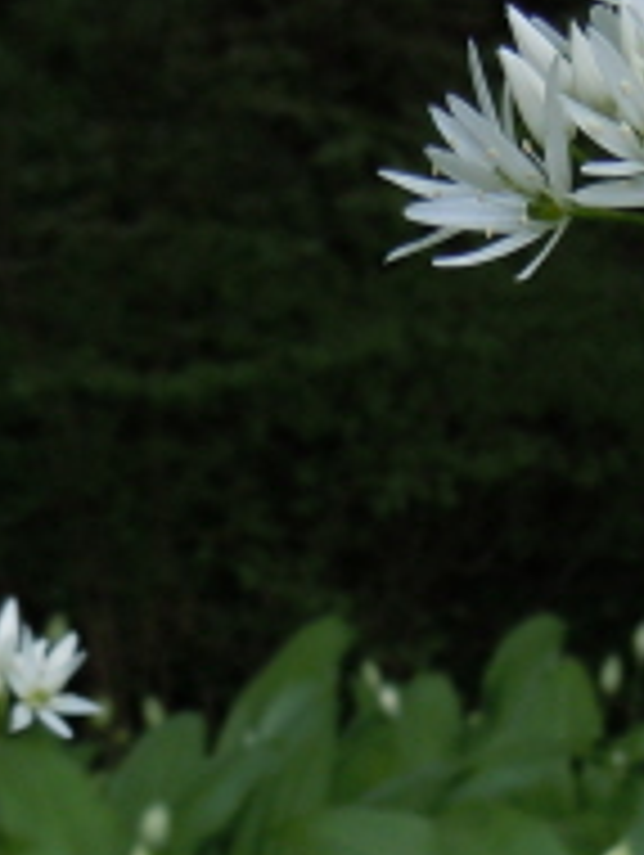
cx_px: 414
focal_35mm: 101
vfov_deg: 18.8
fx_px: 2500
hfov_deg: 14.7
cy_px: 882
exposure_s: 1/400
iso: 100
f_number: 3.5
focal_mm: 5.4
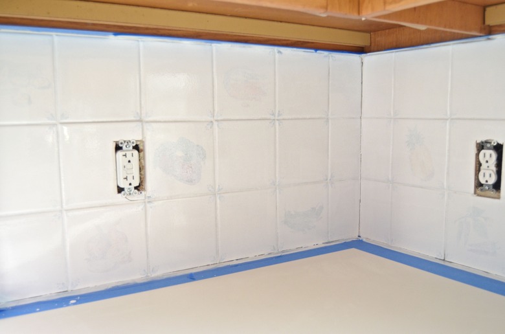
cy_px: 167
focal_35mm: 34
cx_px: 252
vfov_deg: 38.2
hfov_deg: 55.2
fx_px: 483
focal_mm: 23
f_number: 3.8
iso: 1000
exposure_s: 1/125
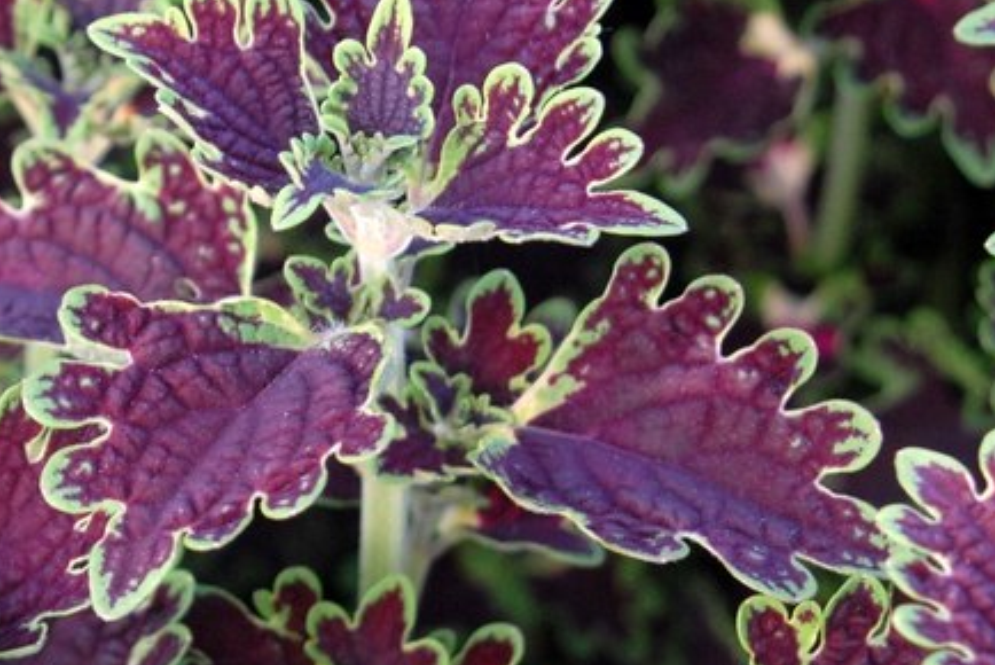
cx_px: -37
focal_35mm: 177
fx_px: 4895
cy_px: 460
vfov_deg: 7.8
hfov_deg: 11.5
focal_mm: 50
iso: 400
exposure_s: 1/100
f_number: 5
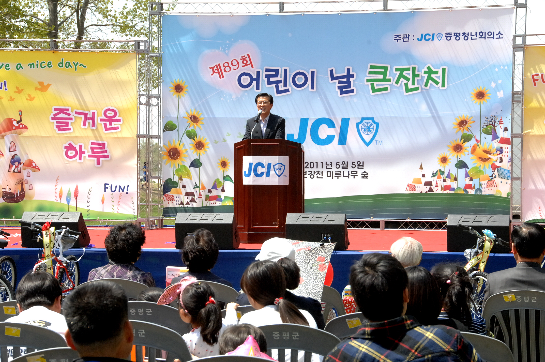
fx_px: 1588
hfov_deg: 19.5
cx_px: 272
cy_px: 181
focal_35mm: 105
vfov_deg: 13.0
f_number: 10
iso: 800
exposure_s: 1/400
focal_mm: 70
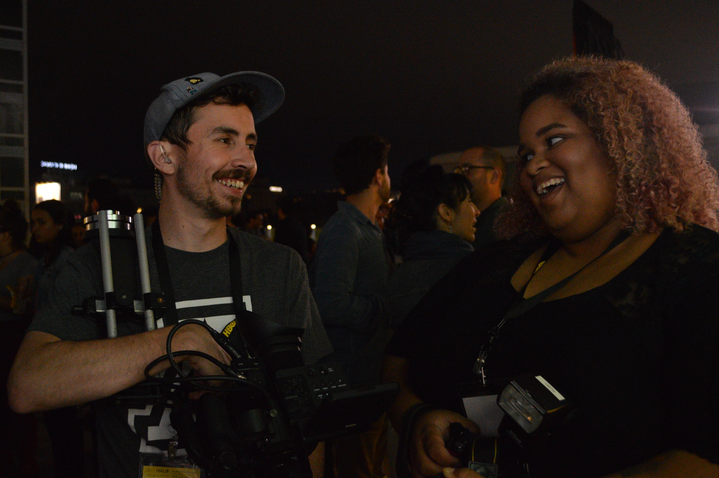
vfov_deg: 36.8
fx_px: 718
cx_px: 360
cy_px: 239
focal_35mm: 36
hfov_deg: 53.2
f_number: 4
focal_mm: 24
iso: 3200
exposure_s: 1/60
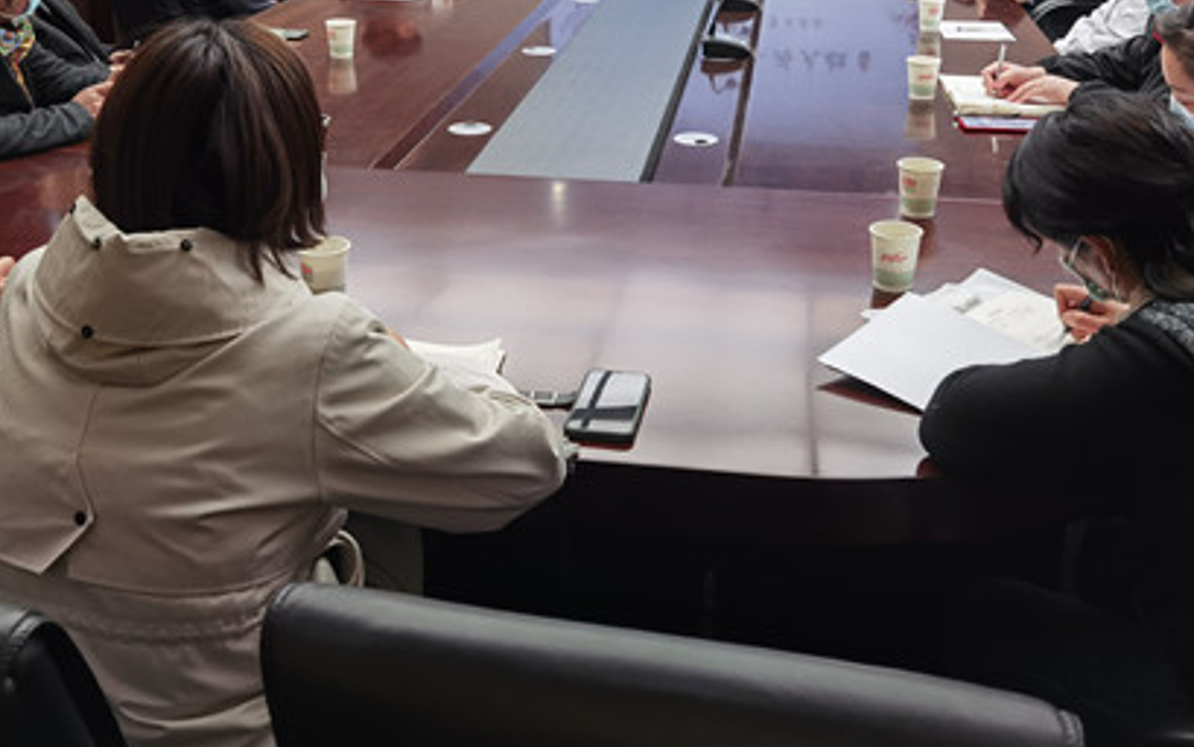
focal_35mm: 42
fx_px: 1367
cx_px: 584
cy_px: 117
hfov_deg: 47.2
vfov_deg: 29.6
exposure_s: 1/50
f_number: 1.9
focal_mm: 6.71
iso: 64
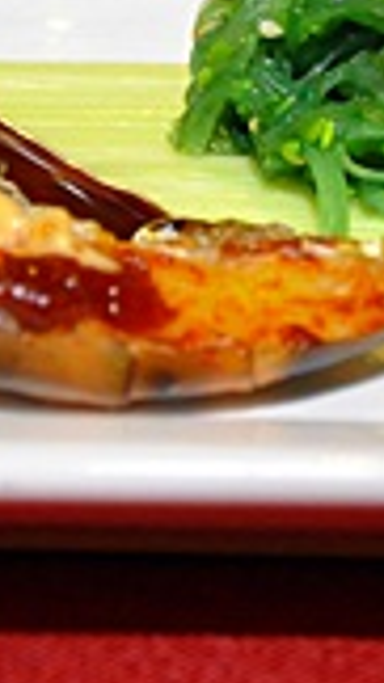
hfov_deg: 5.5
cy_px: 30
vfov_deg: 9.7
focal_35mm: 220
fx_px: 3988
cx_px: 101
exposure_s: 1/50
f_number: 4.5
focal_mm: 35
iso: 1250
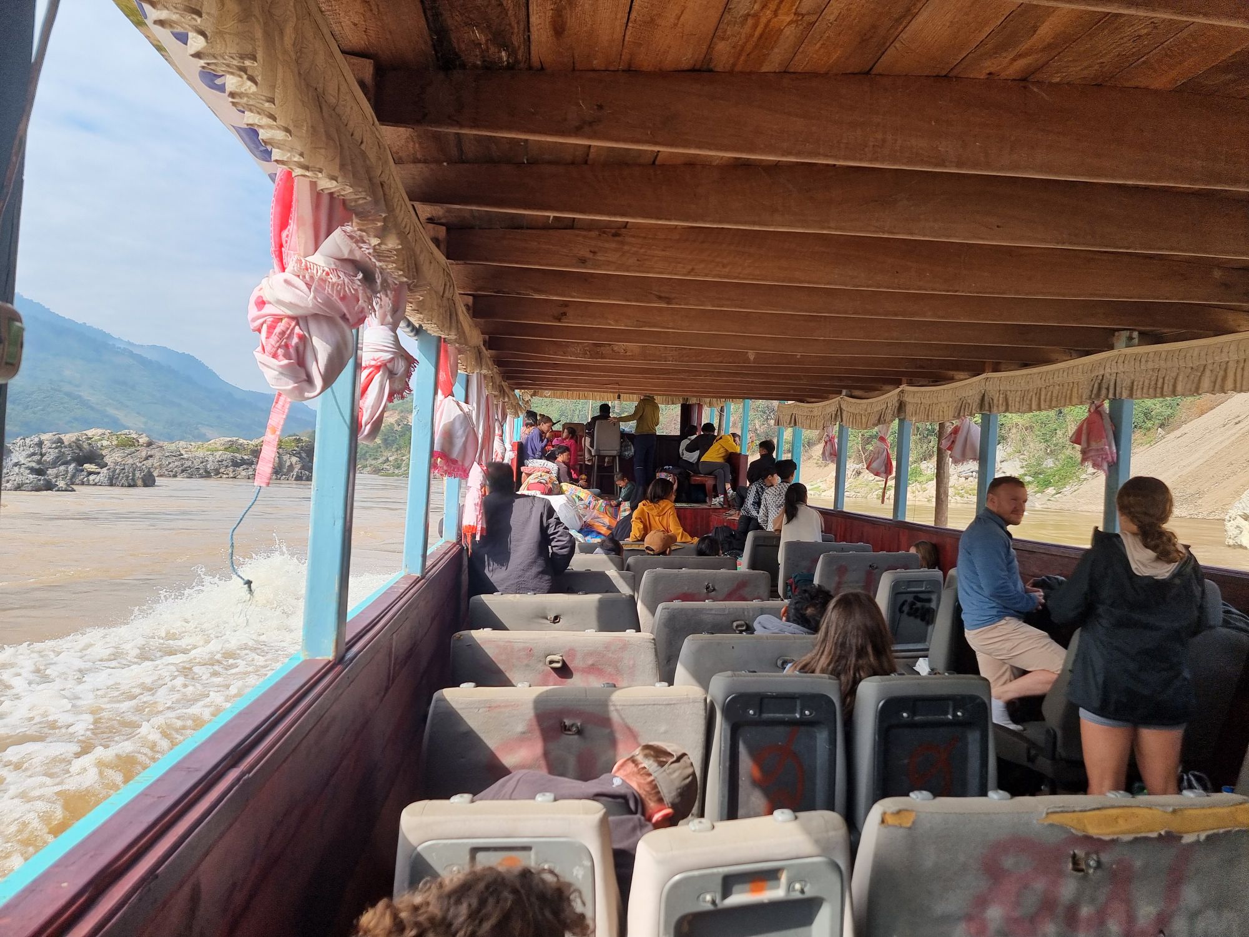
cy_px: 468
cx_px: 624
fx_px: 866
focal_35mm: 24
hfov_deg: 71.6
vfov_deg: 56.8
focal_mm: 6.7
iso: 50
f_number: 1.8
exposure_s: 1/476
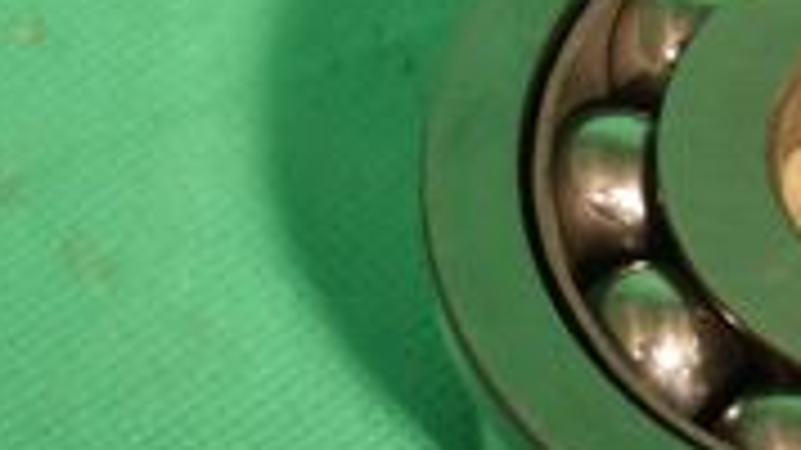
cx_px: 963
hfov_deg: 9.0
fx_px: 5048
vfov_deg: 5.1
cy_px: 153
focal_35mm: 238
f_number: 10
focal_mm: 45
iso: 1400
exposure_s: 1/80
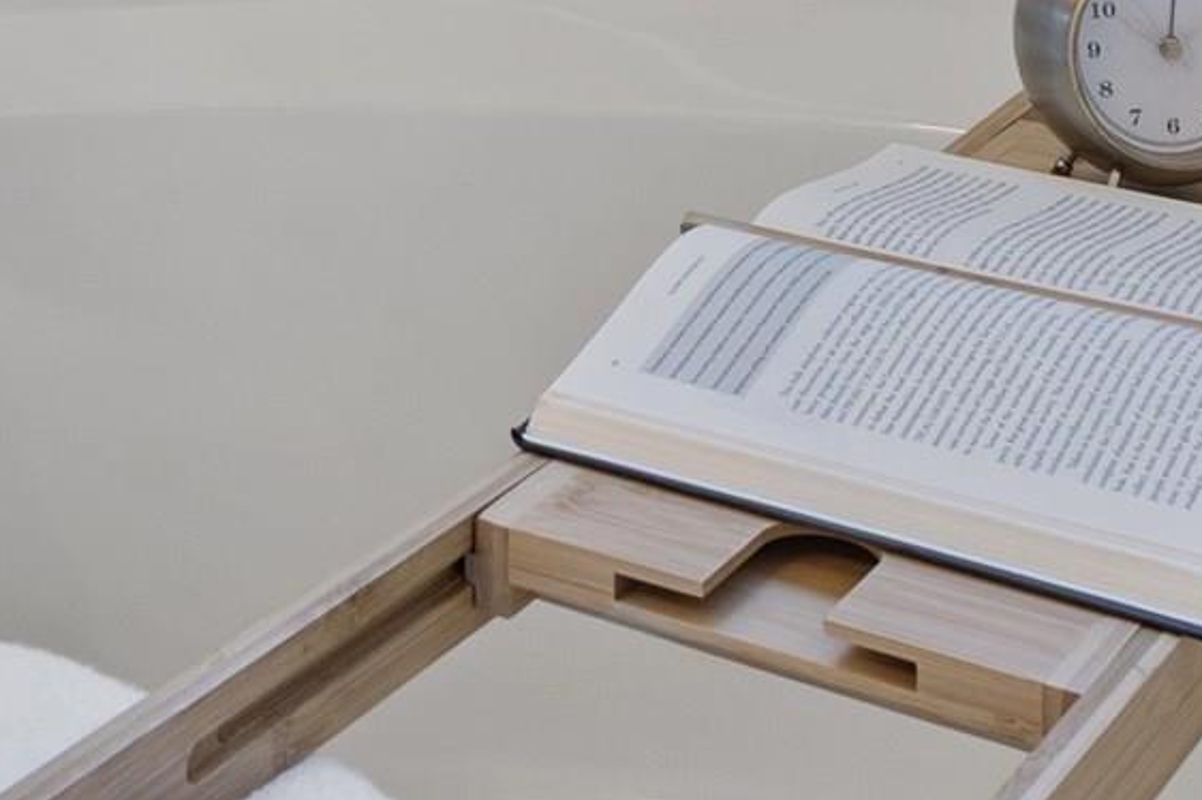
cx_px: 372
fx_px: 3103
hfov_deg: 21.8
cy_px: -960
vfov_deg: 12.4
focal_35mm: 93
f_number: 8
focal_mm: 17
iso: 160
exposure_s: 1/10
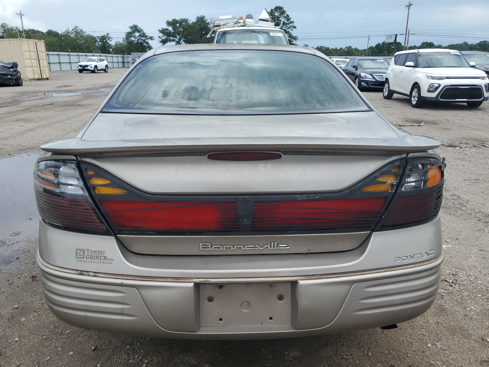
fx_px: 367
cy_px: 184
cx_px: 244
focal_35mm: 26
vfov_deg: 53.1
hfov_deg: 67.3
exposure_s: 1/2500
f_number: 1.5
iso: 50
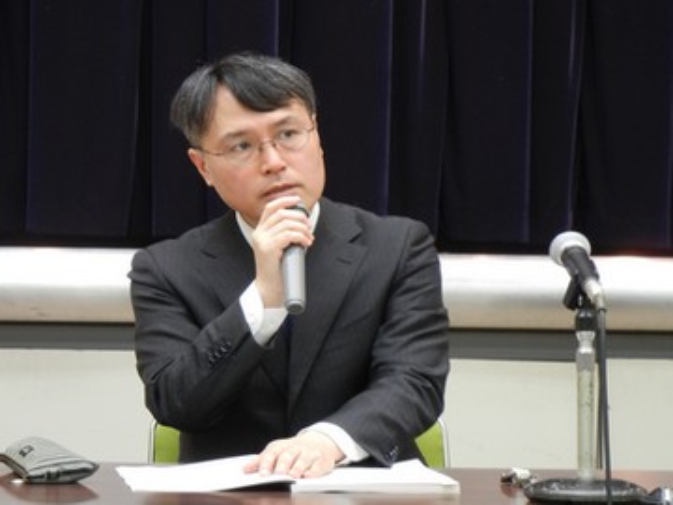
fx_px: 2255
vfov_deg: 12.8
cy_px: 252
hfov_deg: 17.0
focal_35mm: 116
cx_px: 336
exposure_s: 1/4.7
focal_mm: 20.9
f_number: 4.6
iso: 400
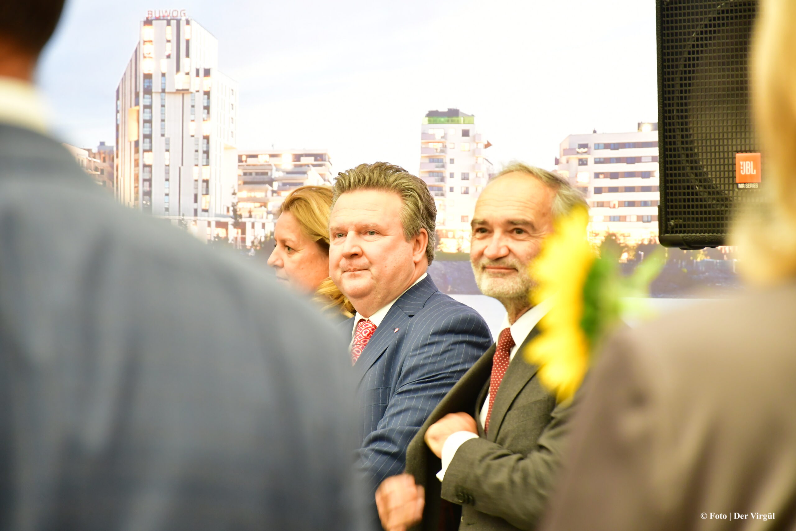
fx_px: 4643
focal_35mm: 210
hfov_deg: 9.8
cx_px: 398
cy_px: 266
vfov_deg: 6.5
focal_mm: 140
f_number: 5.6
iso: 1000
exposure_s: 1/13
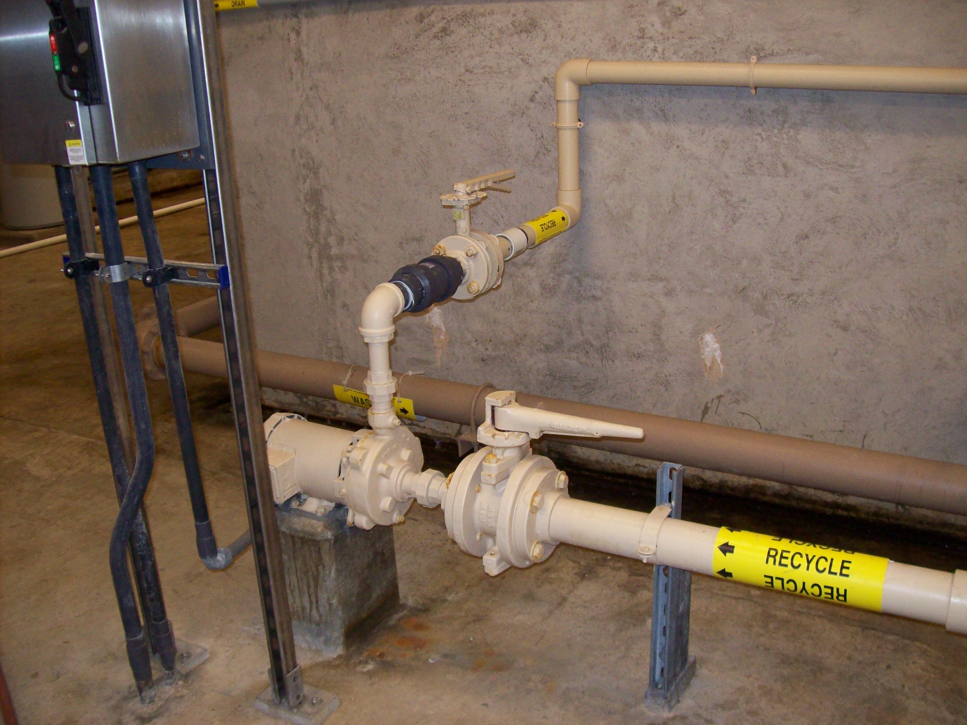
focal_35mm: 36
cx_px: 484
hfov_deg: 51.4
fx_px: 1005
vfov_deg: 39.6
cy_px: 362
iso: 200
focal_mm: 6
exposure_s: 1/64
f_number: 2.7
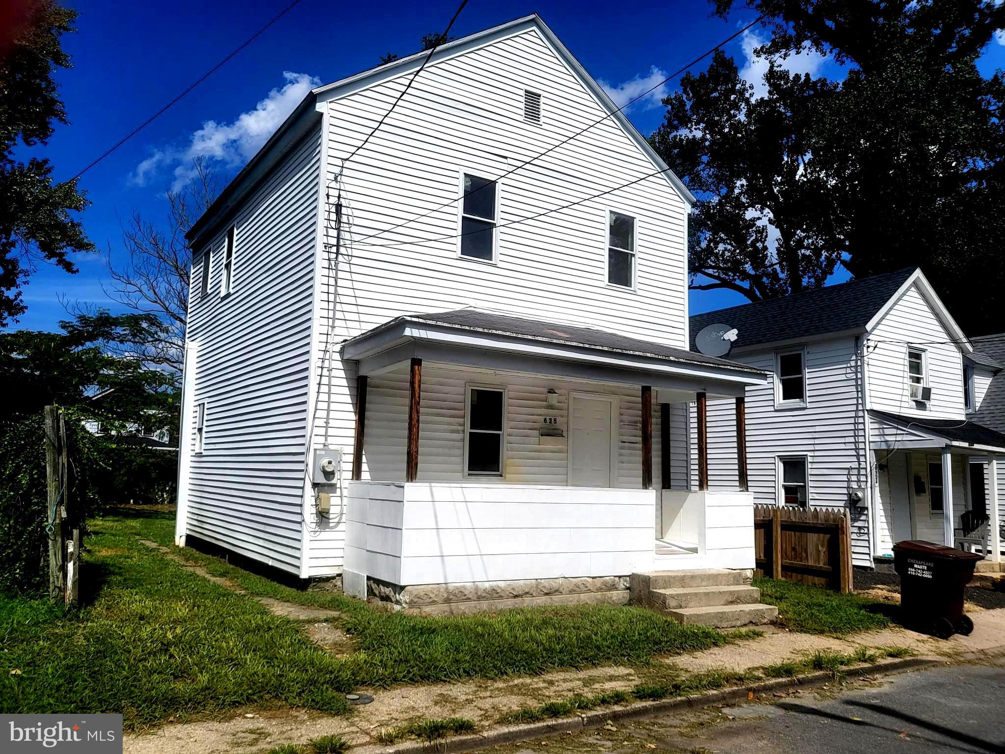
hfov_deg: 67.3
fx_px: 755
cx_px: 502
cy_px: 377
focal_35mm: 26
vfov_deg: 53.1
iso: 50
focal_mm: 4.25
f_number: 1.8
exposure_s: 1/6318
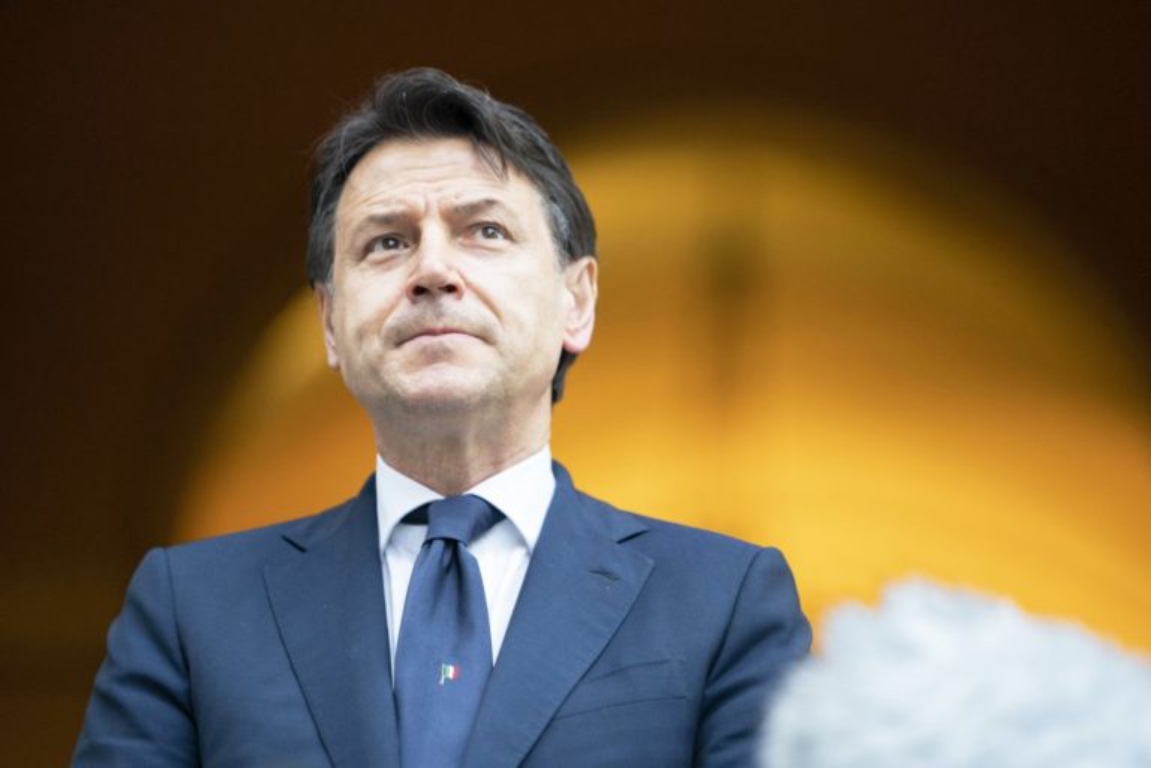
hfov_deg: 10.3
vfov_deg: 6.9
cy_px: 384
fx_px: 6394
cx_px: 576
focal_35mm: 200
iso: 2500
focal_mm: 200
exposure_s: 1/160
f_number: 2.8
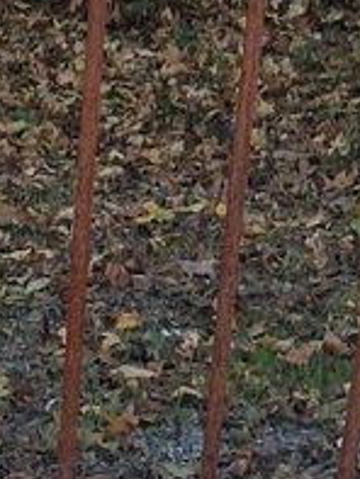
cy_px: 1004
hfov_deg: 10.5
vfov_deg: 12.4
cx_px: -185
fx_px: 1898
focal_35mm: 137
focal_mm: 4
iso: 50
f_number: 1.8
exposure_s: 1/50
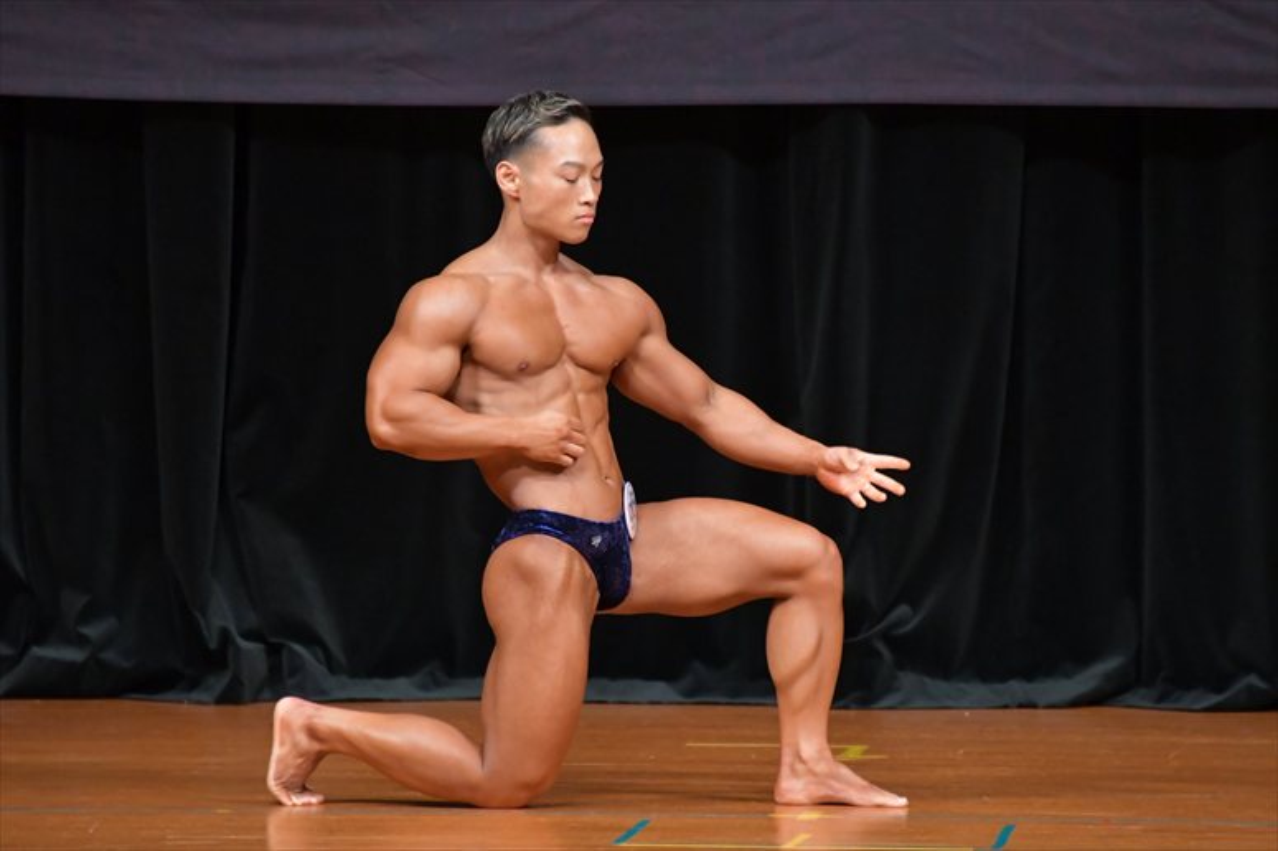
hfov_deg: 4.6
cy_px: 426
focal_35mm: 450
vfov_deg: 3.1
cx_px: 639
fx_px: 15967
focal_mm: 300
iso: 5000
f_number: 5.6
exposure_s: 1/400
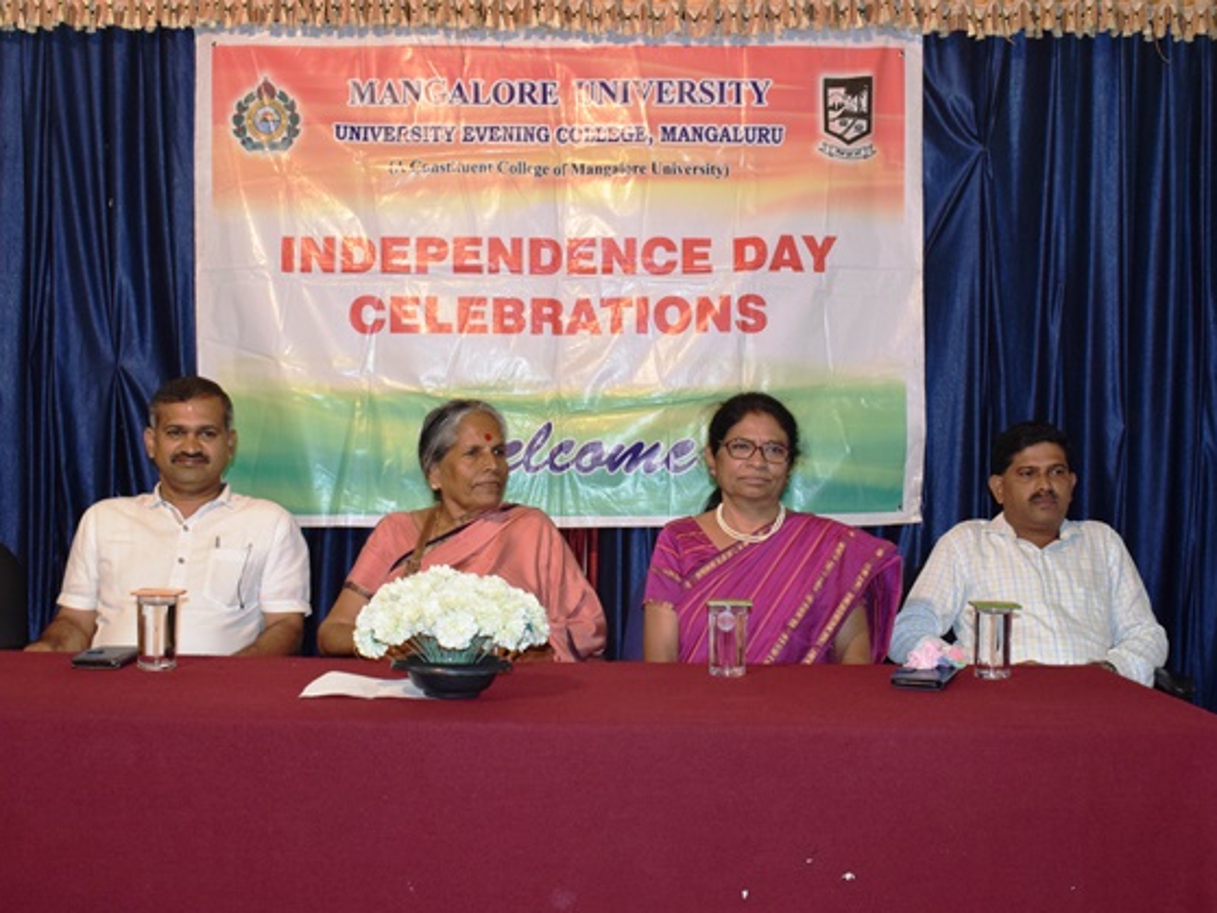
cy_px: 454
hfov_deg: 43.8
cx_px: 600
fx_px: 1512
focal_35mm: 43
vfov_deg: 33.6
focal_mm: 26
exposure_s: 1/30
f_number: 13
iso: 1600
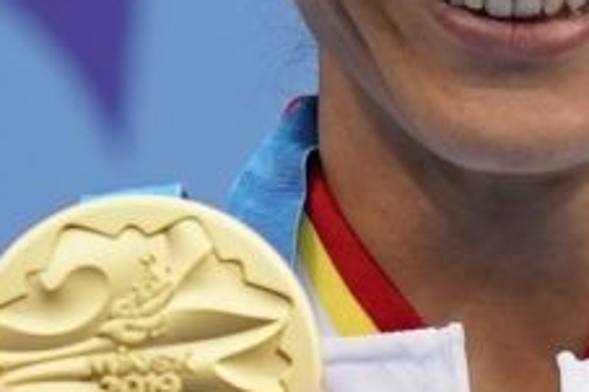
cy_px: -140
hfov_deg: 0.4
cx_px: 496
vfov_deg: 0.3
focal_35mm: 4766
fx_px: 77918
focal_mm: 400
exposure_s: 1/500
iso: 400
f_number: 2.8
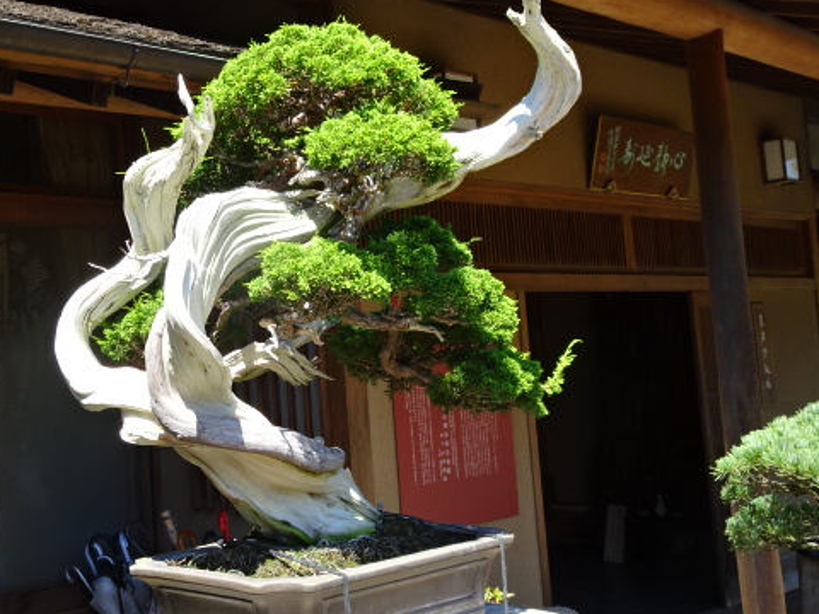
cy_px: 263
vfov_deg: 32.8
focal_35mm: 44
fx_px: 1041
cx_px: 288
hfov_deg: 42.5
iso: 80
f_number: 4
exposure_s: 1/250
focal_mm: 5.61
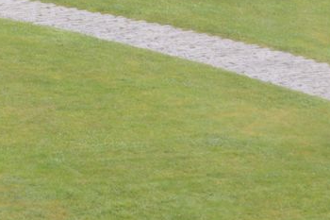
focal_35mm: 219
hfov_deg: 9.3
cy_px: -114
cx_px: -5
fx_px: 2006
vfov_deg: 6.2
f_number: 5.6
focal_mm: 34
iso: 250
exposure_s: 1/125
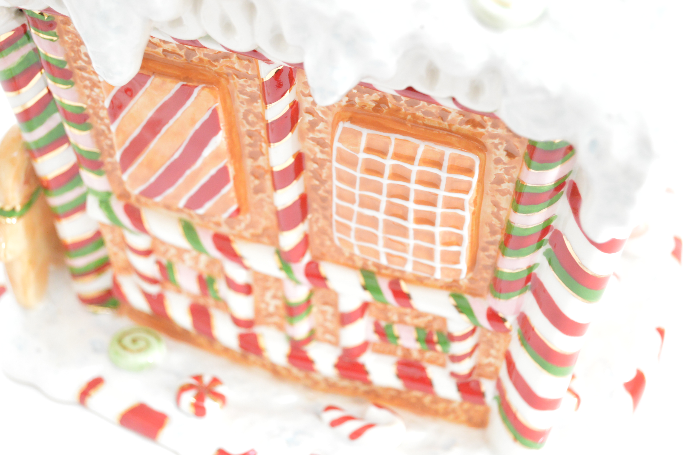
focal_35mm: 84
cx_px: 338
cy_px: 228
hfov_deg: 24.3
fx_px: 1584
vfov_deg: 16.4
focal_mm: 55
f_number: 5.6
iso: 2800
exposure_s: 1/60
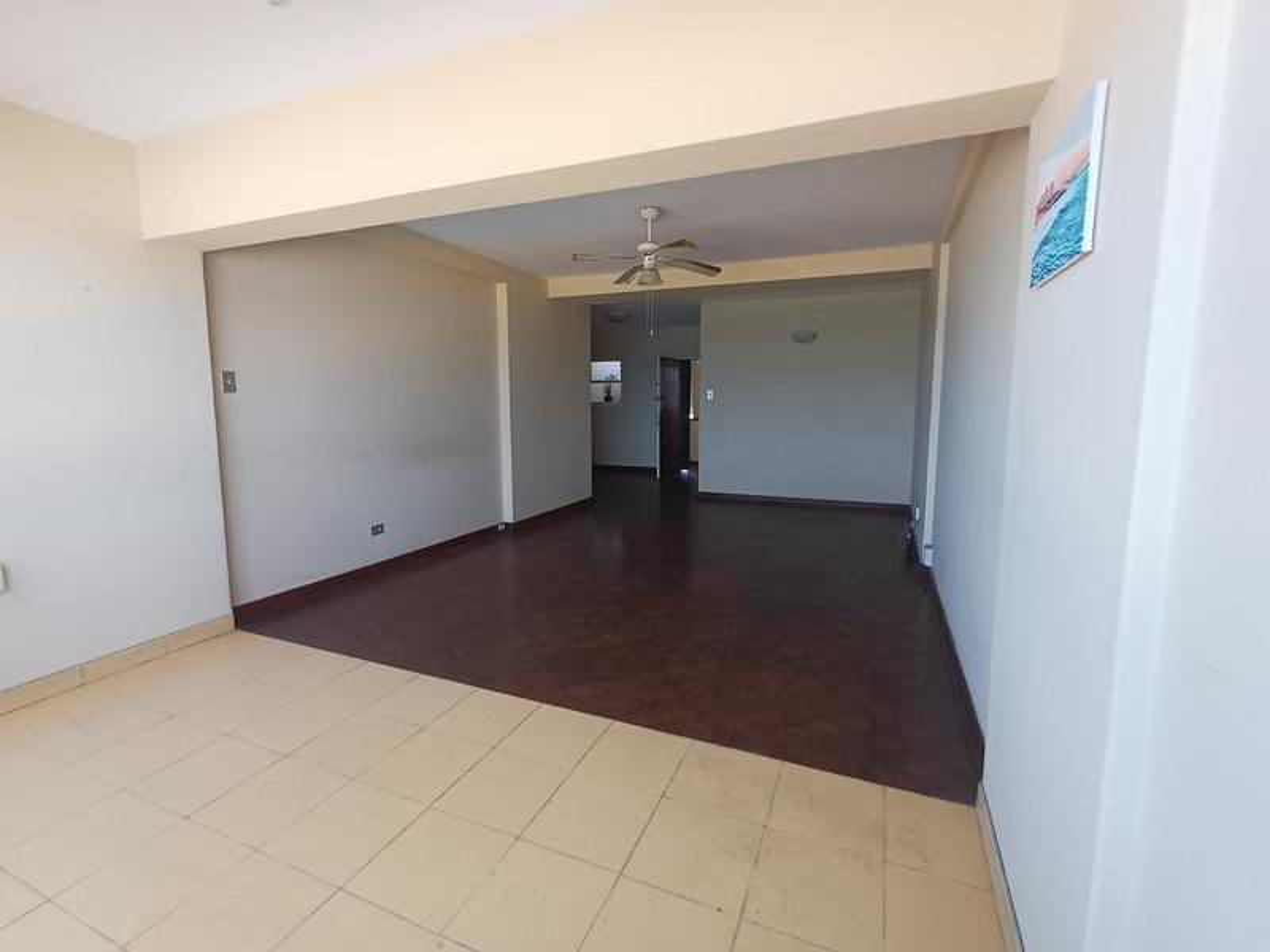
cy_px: 476
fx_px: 587
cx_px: 635
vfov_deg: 78.1
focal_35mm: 16
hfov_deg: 94.5
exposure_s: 1/100
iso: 80
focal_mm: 1.64
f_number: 2.2
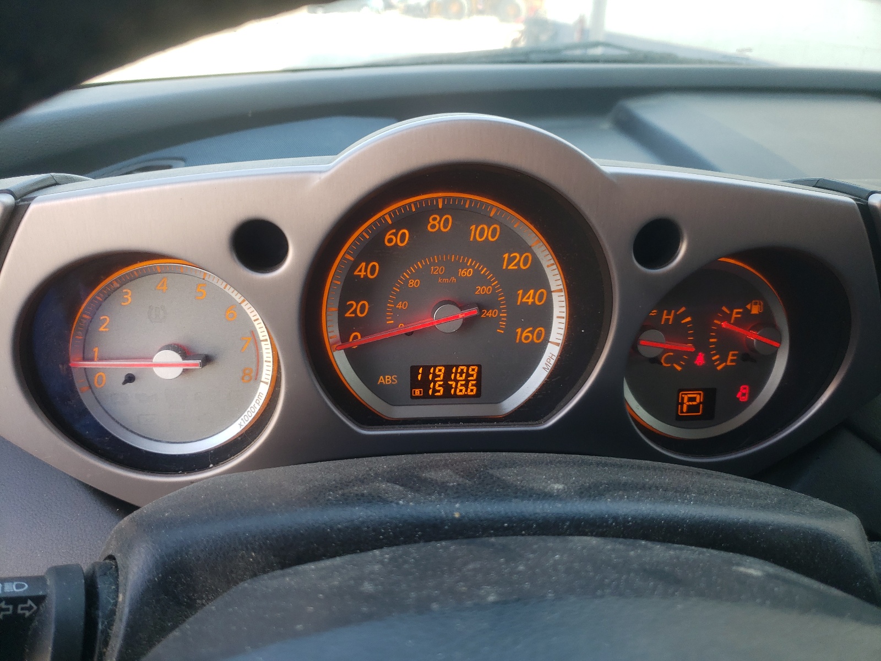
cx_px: 440
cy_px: 330
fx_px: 662
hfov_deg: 67.3
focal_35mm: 26
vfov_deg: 53.1
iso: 50
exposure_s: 1/217
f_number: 1.5
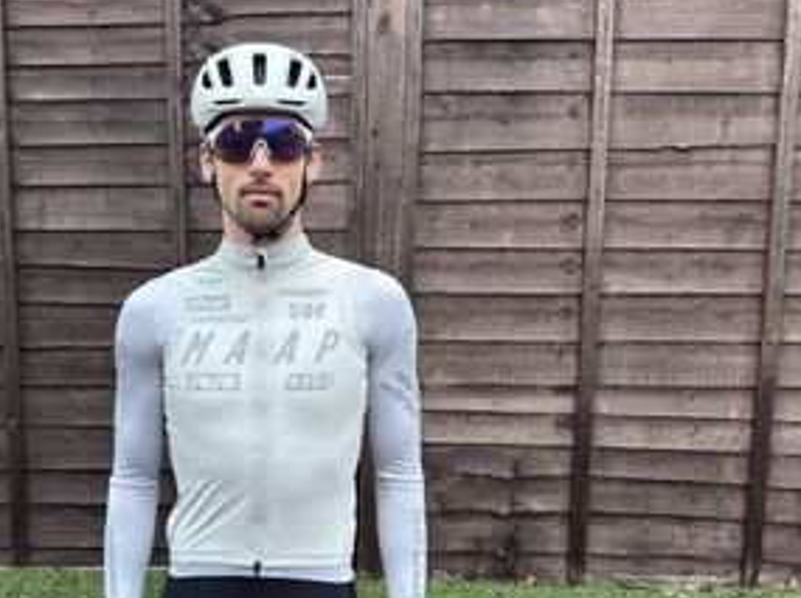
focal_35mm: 35
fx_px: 809
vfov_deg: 40.3
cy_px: 378
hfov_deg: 51.7
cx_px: 266
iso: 250
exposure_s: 1/60
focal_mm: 6.76
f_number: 1.78
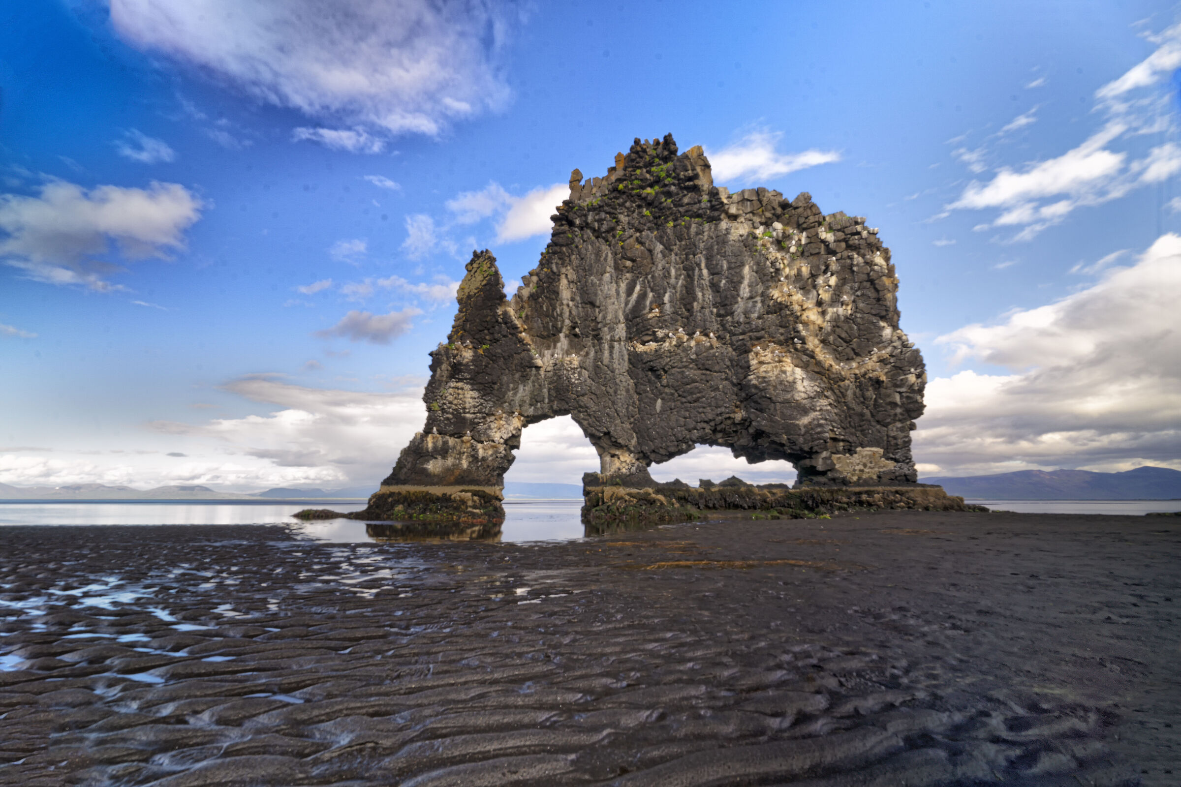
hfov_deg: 93.3
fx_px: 558
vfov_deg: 70.4
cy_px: 394
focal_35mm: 17
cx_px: 590
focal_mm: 17
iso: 50
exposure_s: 3.2
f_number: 16
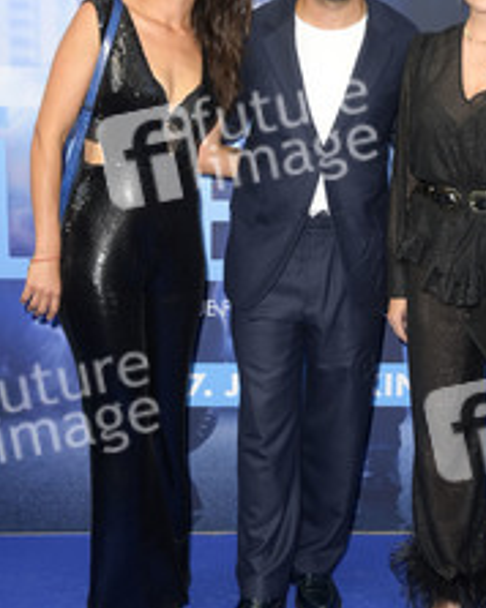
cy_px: 281
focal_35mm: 64
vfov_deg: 29.6
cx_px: 317
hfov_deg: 23.7
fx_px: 1152
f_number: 5.6
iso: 640
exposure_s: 1/250
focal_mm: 38
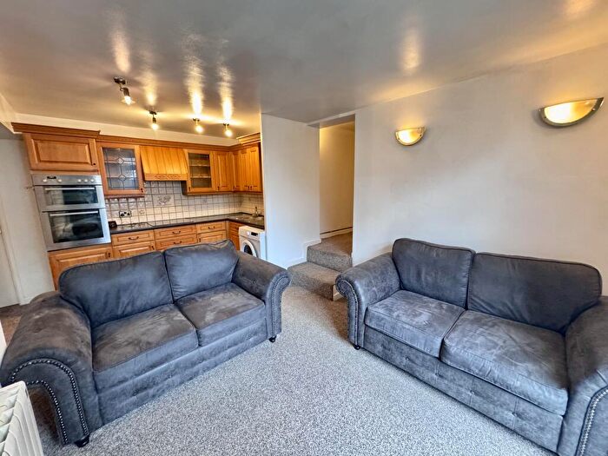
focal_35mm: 14
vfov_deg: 85.7
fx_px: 246
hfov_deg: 102.1
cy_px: 228
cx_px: 304
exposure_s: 1/50
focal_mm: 2.22
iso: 640
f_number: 2.2
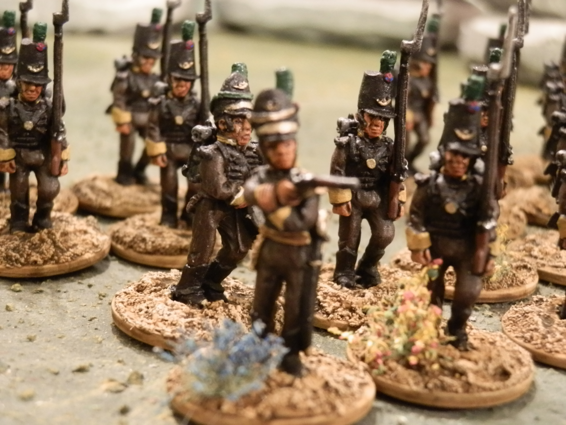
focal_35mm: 61
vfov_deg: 24.0
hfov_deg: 31.7
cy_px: 212
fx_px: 997
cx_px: 283
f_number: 3.7
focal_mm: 10.99
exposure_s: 1/4
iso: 400
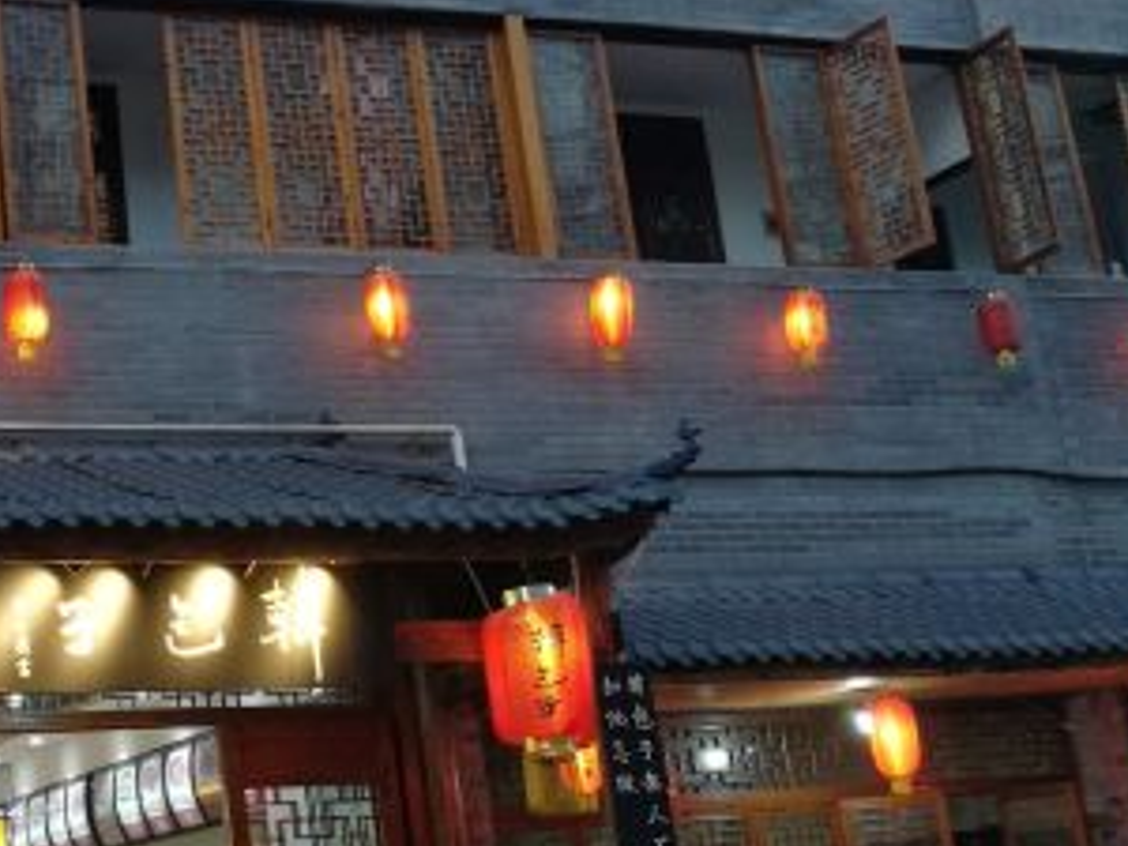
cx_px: 26
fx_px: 2053
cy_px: 370
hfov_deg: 29.0
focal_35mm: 63
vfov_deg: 23.3
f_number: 2.2
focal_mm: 4.5
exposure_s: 1/40.2
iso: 200
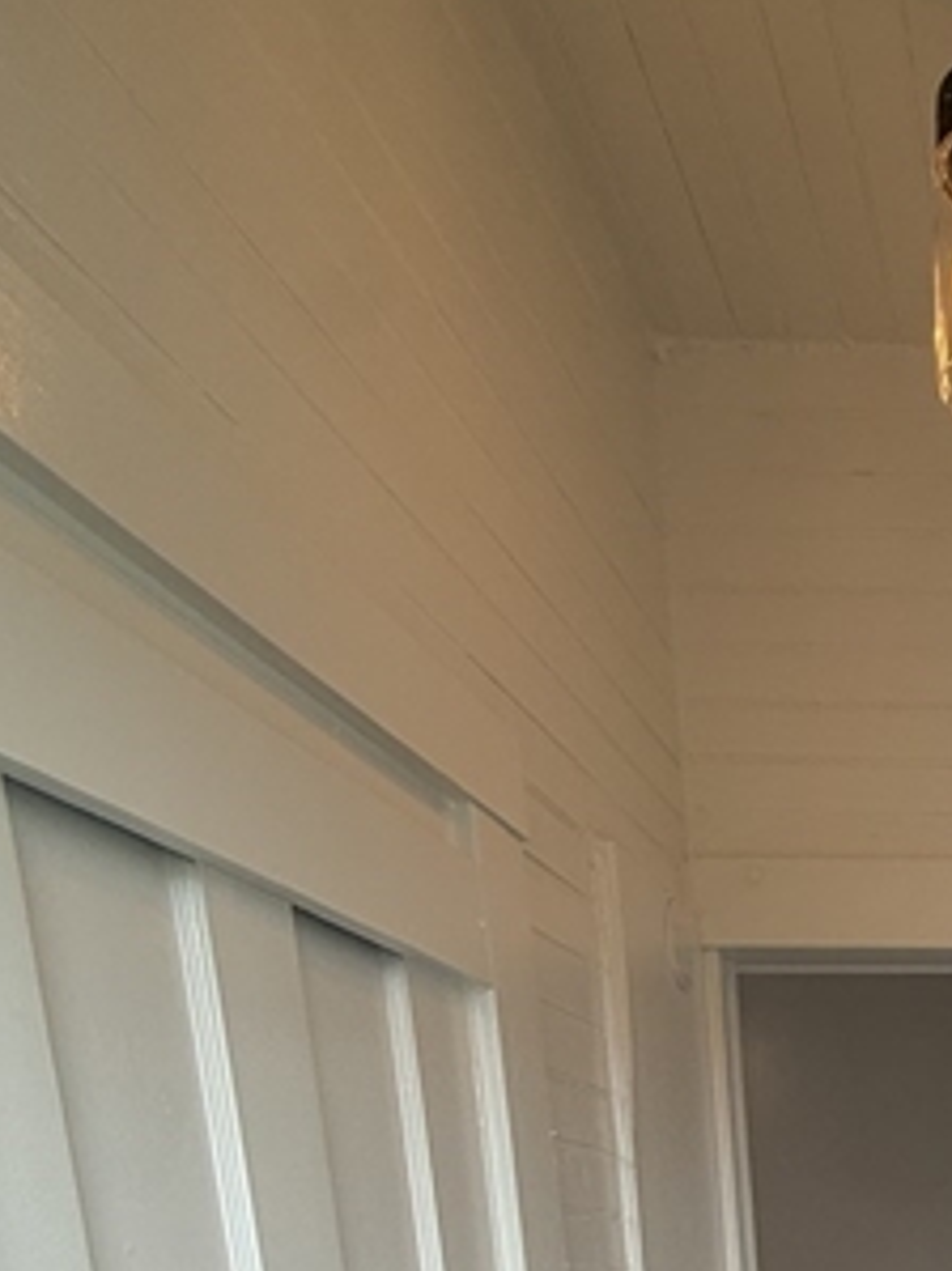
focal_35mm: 36
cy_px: 1586
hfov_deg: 33.7
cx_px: 1080
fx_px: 1321
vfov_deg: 36.8
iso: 50
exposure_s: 1/120
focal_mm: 2.22
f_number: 2.2
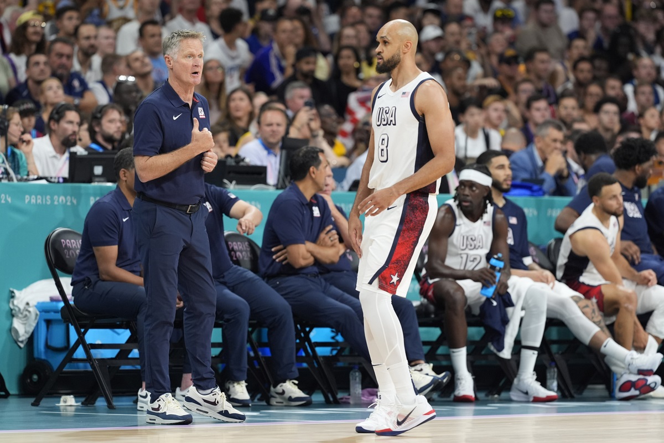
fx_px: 5533
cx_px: 332
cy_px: 222
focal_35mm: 300
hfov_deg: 6.9
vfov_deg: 4.6
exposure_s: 1/1000
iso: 2500
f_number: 4
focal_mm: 300
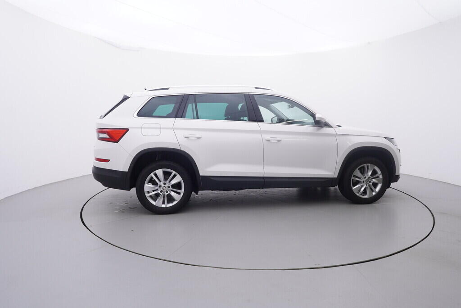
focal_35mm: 22
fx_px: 288
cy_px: 154
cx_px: 230
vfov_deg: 56.2
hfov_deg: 77.3
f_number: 5
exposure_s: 1/80
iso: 200
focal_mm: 15
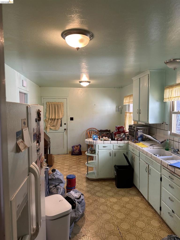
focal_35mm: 24
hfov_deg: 56.8
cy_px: 120
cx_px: 90
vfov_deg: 71.6
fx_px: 166
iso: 125
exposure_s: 1/60
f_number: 1.78
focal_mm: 6.86
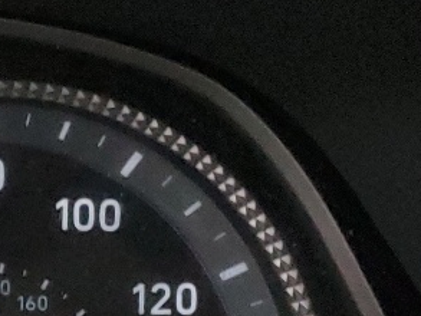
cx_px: -570
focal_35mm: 142
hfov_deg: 11.6
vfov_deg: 10.4
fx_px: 1728
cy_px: 263
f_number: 1.5
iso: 345
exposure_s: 1/15
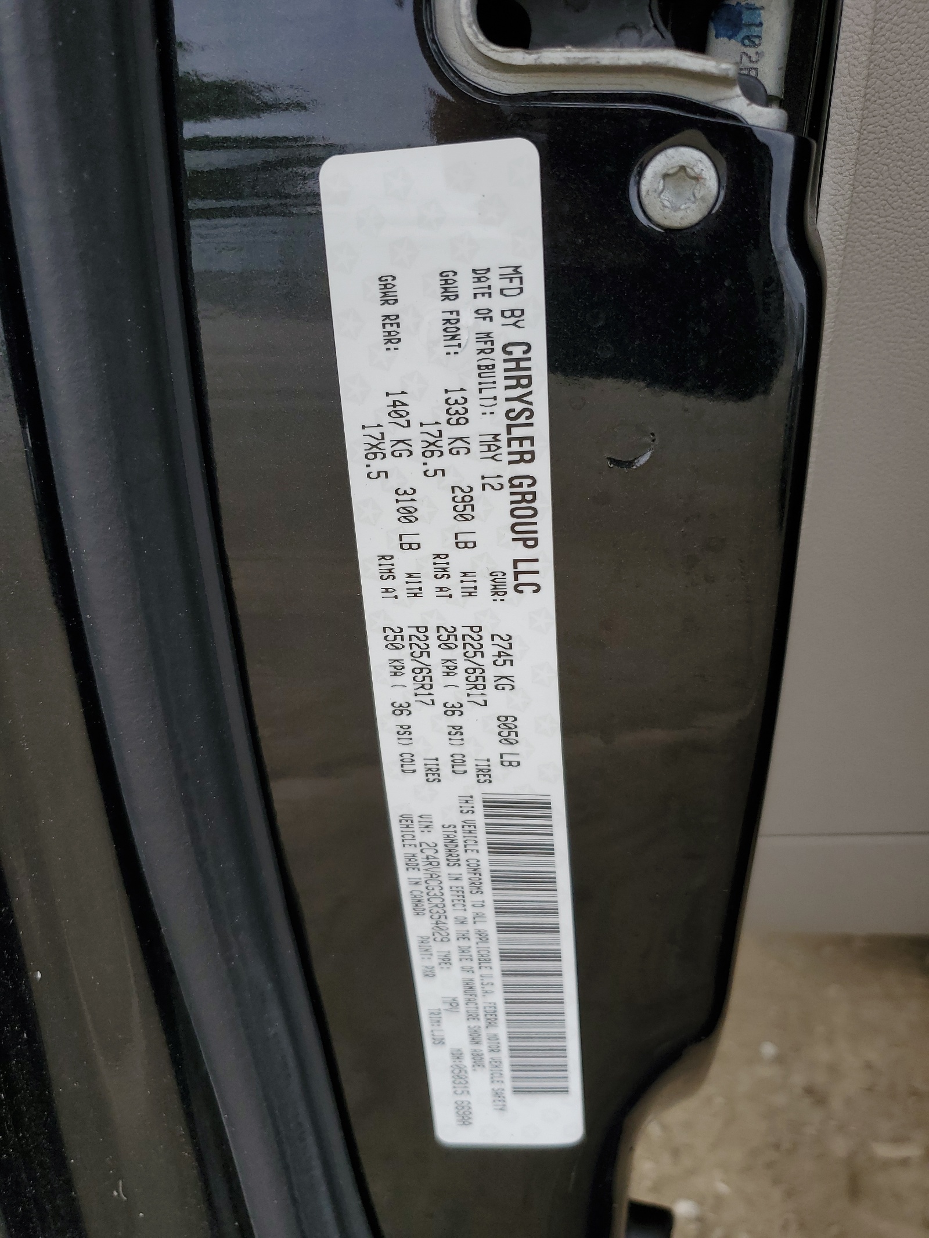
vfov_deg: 67.3
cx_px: 464
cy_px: 619
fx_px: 930
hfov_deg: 53.1
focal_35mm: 26
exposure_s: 1/1111
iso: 50
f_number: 1.5
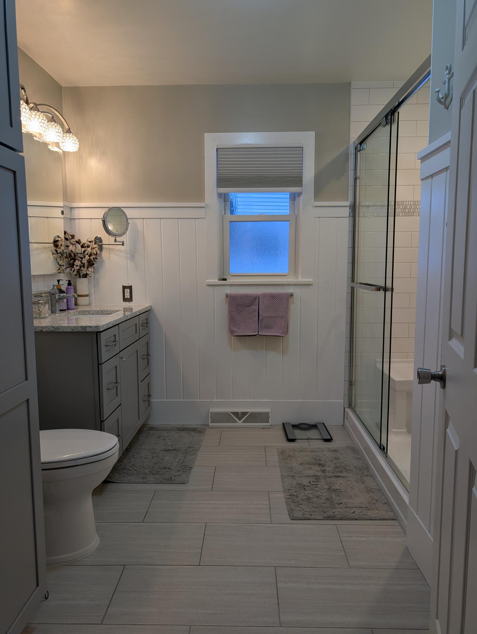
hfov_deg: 56.9
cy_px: 317
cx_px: 238
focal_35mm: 24
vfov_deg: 71.5
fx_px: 440
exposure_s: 1/40
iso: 23
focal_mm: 6.9
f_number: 1.68
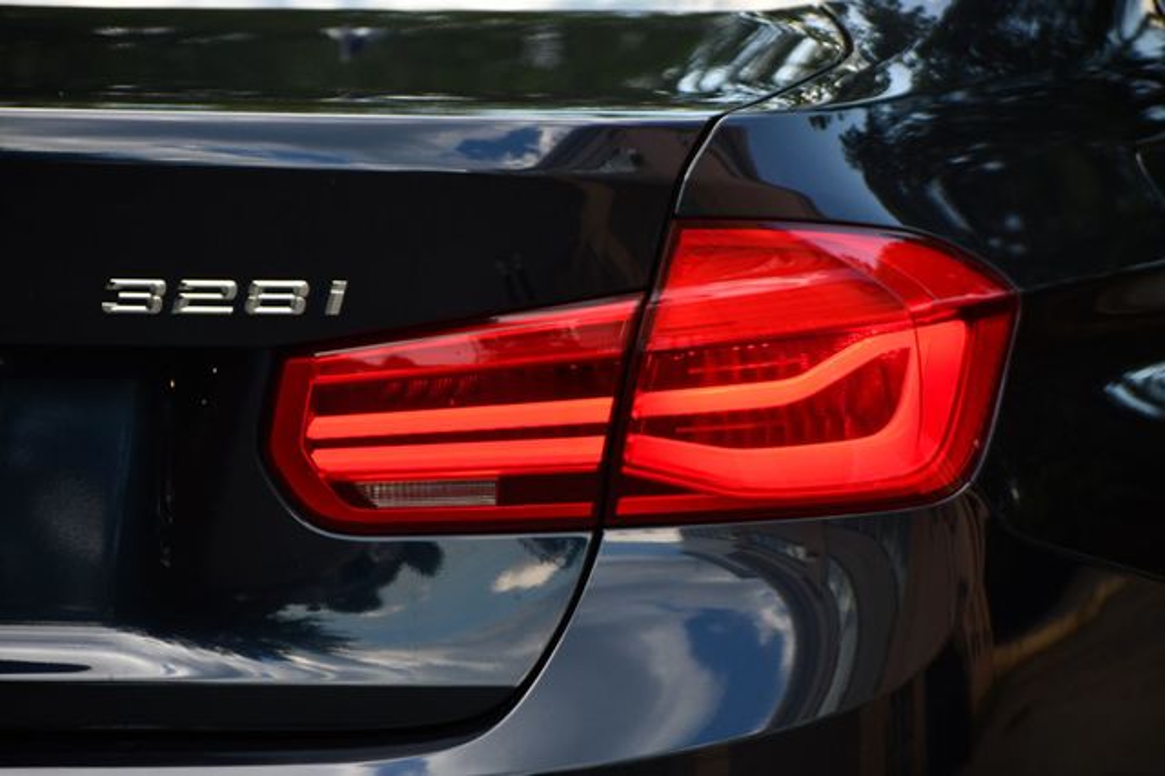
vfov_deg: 6.5
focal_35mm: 210
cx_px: 582
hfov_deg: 9.8
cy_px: 388
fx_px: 6792
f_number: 4.8
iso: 400
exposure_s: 1/500
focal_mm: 140
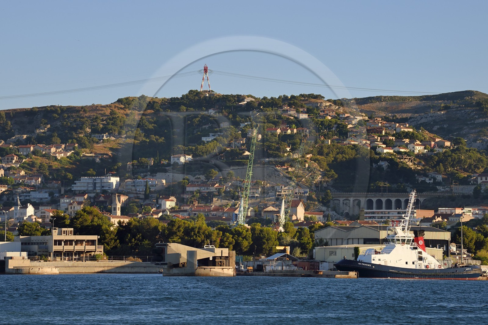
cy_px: 162
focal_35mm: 200
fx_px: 2710
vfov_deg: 6.9
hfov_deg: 10.3
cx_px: 244
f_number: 6.3
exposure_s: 1/640
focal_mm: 200
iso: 200
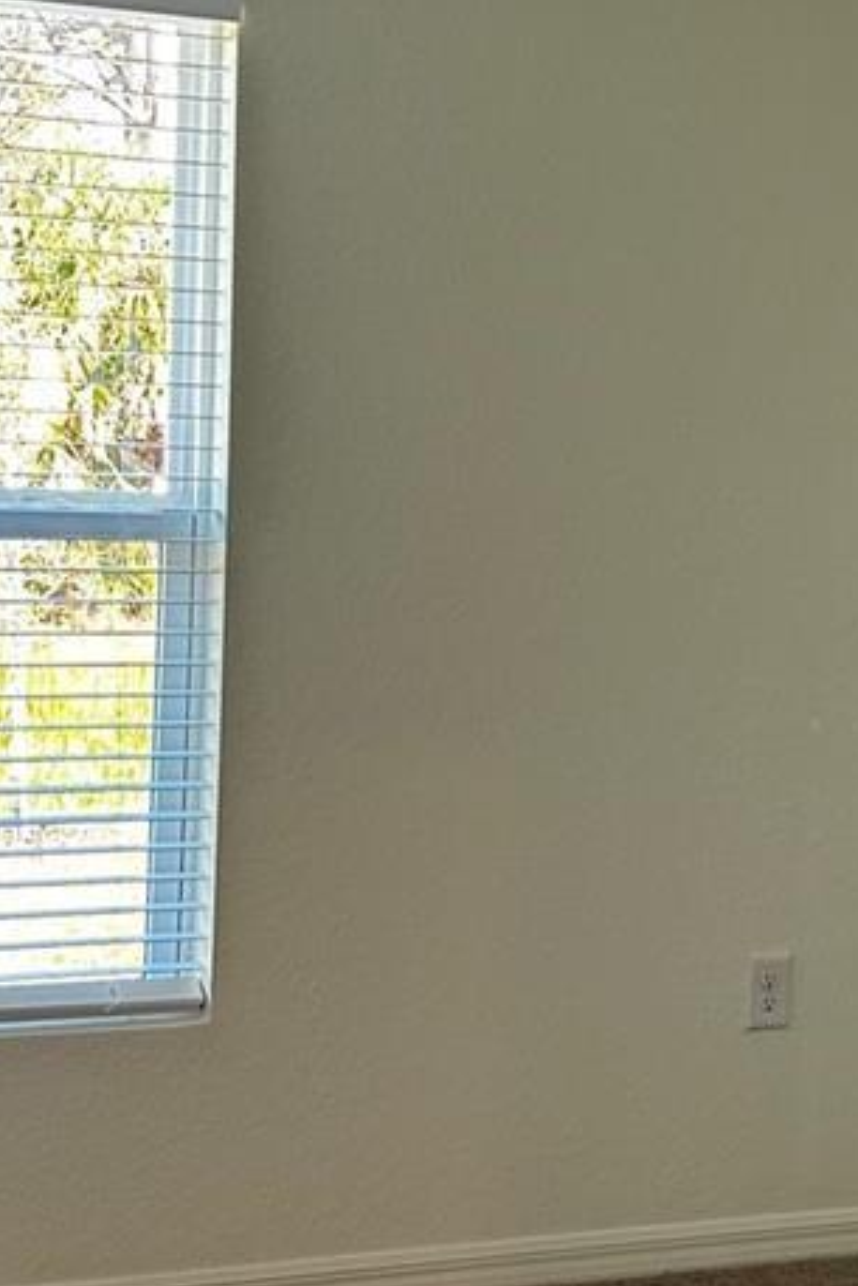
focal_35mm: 71
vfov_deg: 28.4
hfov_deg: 19.2
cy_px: 599
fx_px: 2536
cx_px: 475
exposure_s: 1/60
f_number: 1.5
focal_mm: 5.7
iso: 80
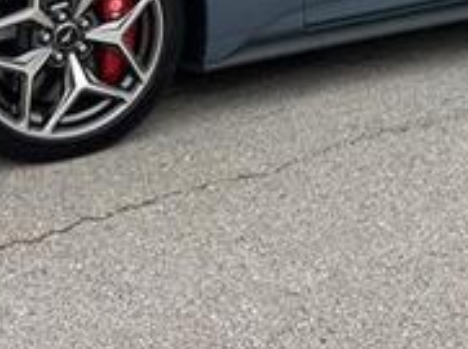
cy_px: -106
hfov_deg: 29.0
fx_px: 904
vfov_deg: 20.0
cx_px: 248
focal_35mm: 67
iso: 80
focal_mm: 6.86
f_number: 1.78
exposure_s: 1/421
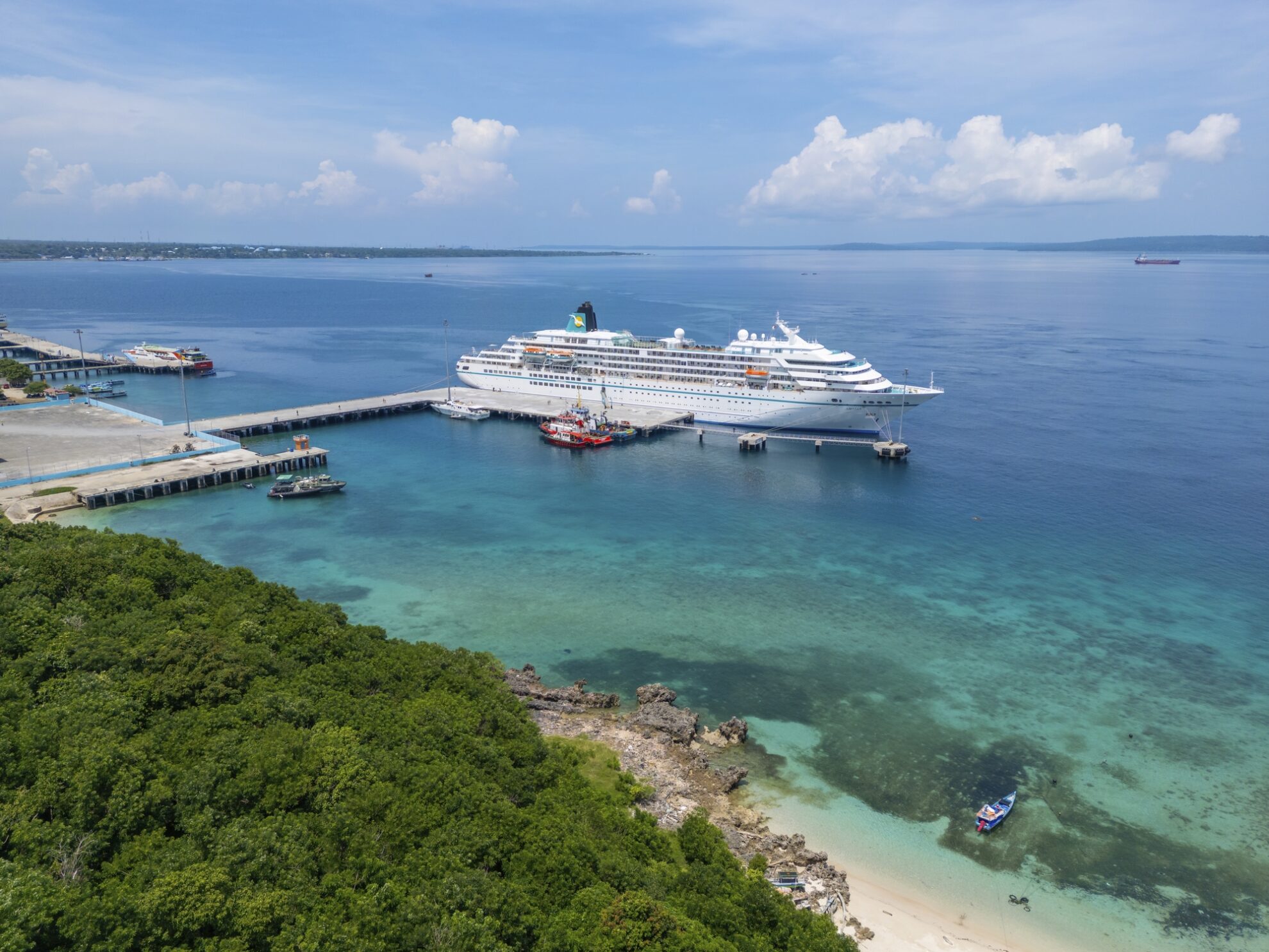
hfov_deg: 71.6
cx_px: 634
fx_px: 880
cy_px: 476
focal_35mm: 24
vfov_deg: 56.8
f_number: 1.7
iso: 110
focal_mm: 6.72
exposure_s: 1/3000
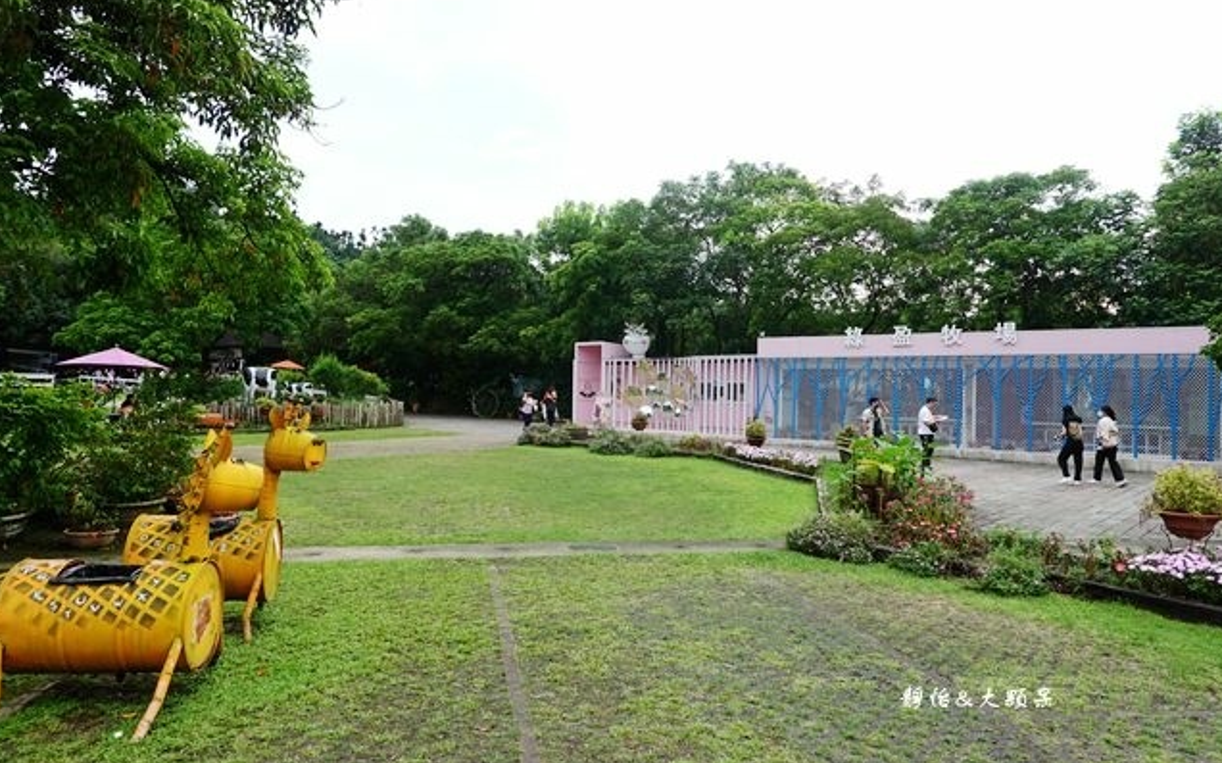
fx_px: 832
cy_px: 385
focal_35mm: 25
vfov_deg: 49.2
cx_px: 611
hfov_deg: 72.6
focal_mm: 9
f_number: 4
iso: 125
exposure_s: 1/200
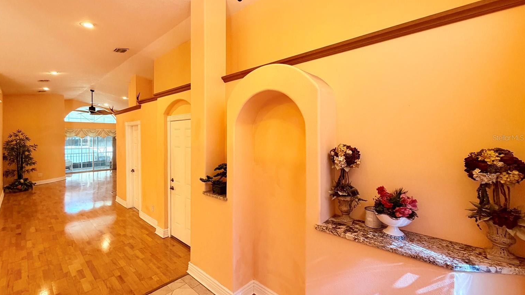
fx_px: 223
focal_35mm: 16
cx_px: 250
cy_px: 138
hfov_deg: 99.3
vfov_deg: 67.0
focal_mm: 2.22
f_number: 2.2
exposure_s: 1/60
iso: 250
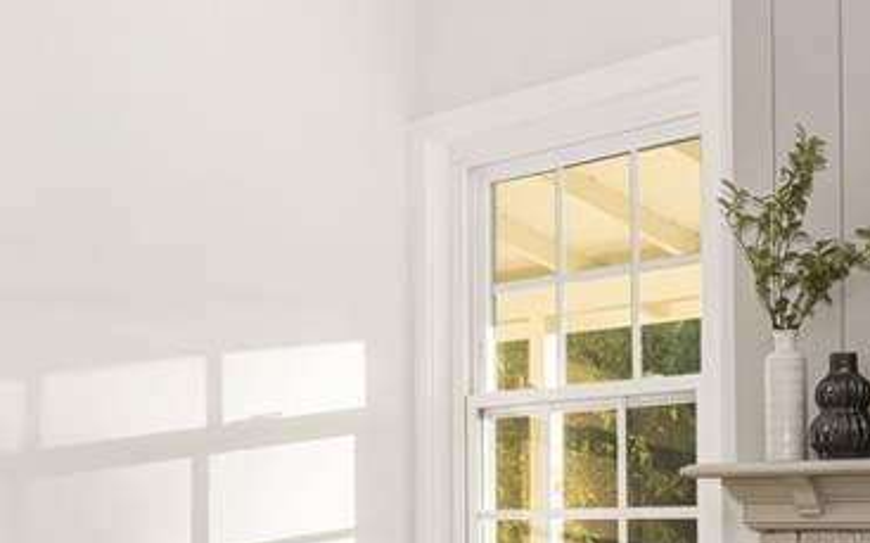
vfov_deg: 17.2
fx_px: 1754
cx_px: 510
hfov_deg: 27.8
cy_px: 541
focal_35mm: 74
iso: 125
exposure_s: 1/13
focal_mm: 26
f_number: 6.3
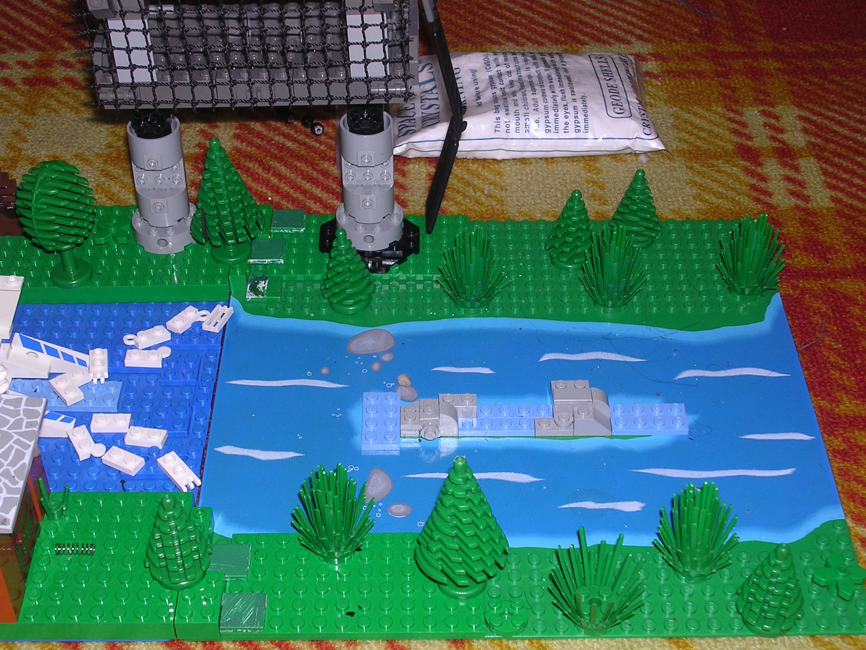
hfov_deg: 32.2
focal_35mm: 60
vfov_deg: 24.4
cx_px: 433
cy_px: 325
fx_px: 1501
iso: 100
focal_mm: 9.1
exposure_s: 1/60.1
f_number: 3.4
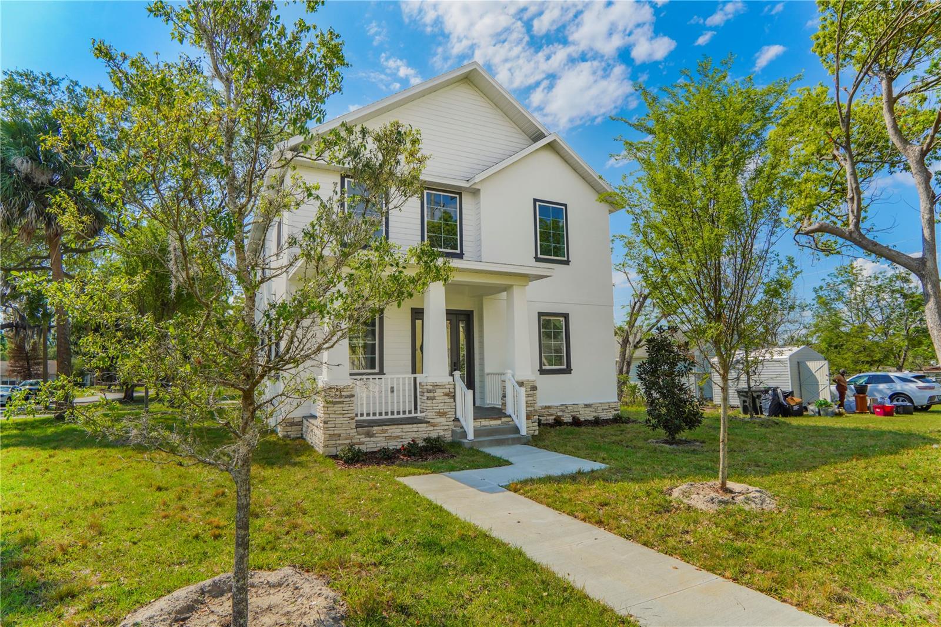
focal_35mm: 18
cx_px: 470
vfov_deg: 67.4
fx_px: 470
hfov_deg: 90.0
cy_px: 314
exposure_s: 1/640
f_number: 8
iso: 100
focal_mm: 12
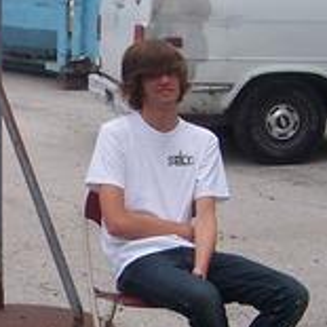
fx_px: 1400
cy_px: 167
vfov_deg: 13.3
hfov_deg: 13.1
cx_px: -27
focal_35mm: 131
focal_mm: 6
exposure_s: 1/500
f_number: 4.8
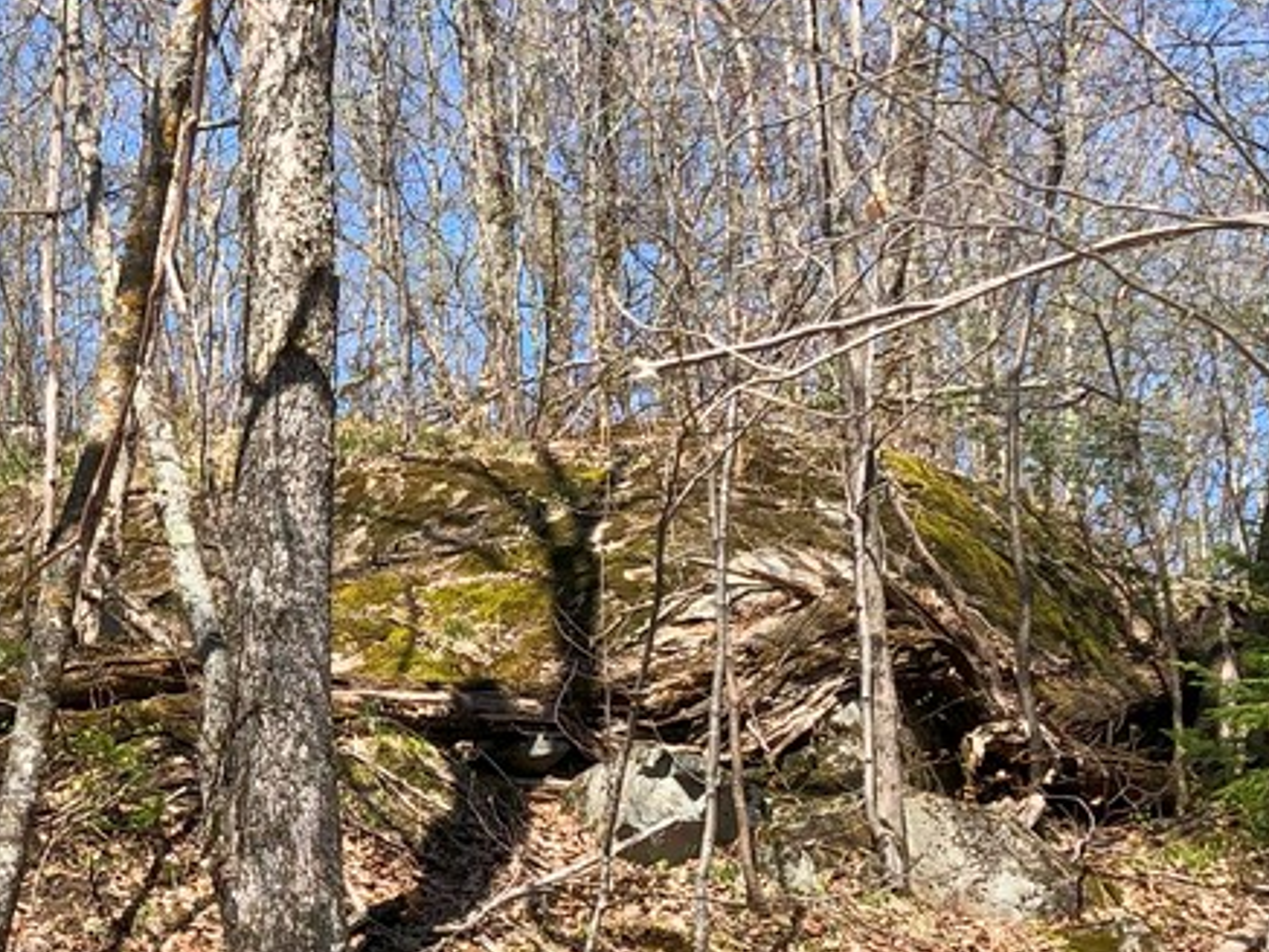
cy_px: 792
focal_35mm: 82
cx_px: 119
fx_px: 3007
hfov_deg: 23.2
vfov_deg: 17.8
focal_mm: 3.99
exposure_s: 1/1080
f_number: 1.8
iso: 20
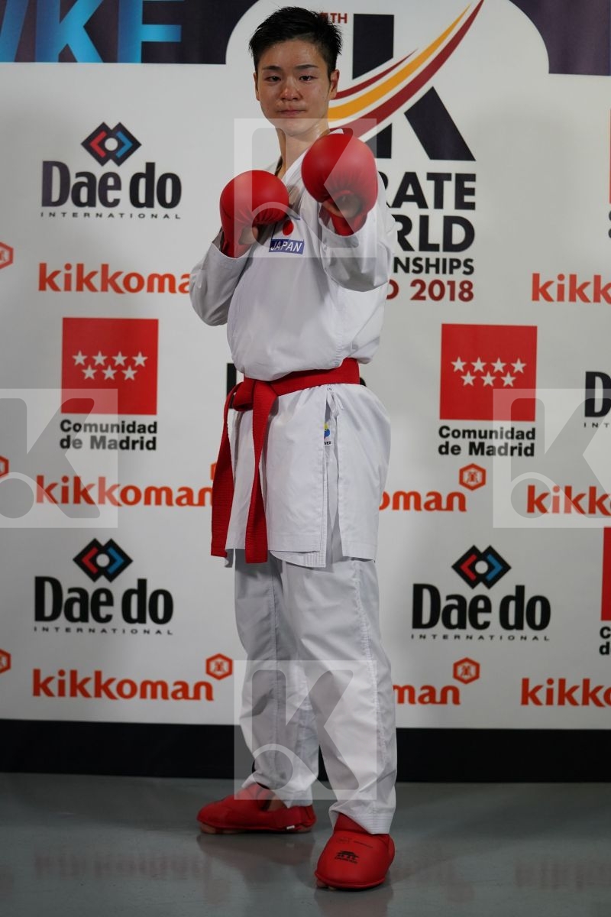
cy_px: 458
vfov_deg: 28.8
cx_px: 306
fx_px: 1782
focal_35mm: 70
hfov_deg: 19.5
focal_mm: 70
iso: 2000
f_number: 2.8
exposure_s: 1/500
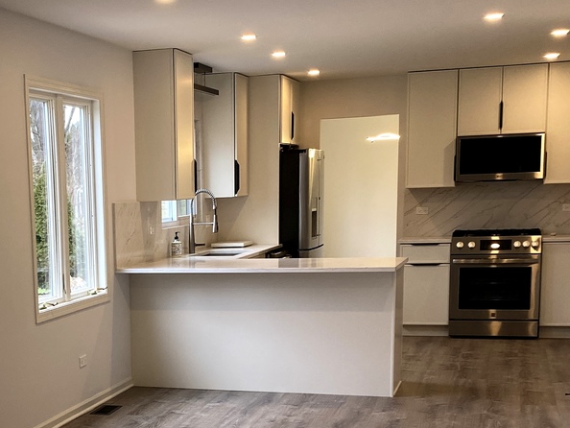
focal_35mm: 63
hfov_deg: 29.9
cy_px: 397
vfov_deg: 22.6
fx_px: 1038
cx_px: 108
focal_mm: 4.25
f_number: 1.8
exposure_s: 1/120
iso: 64
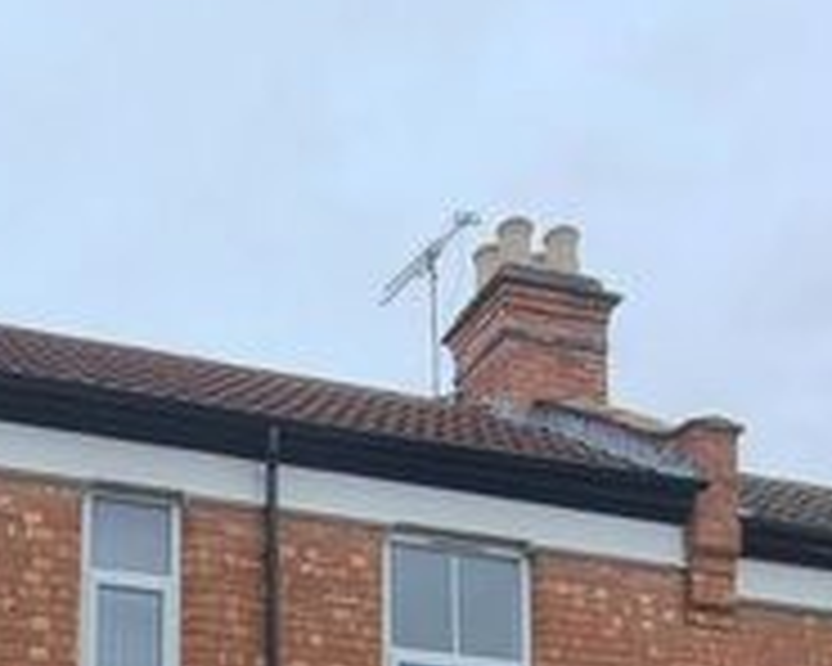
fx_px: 1182
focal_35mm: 48
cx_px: 144
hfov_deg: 37.1
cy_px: 911
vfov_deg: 25.9
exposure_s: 1/530
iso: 50
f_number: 2.2
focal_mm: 2.2
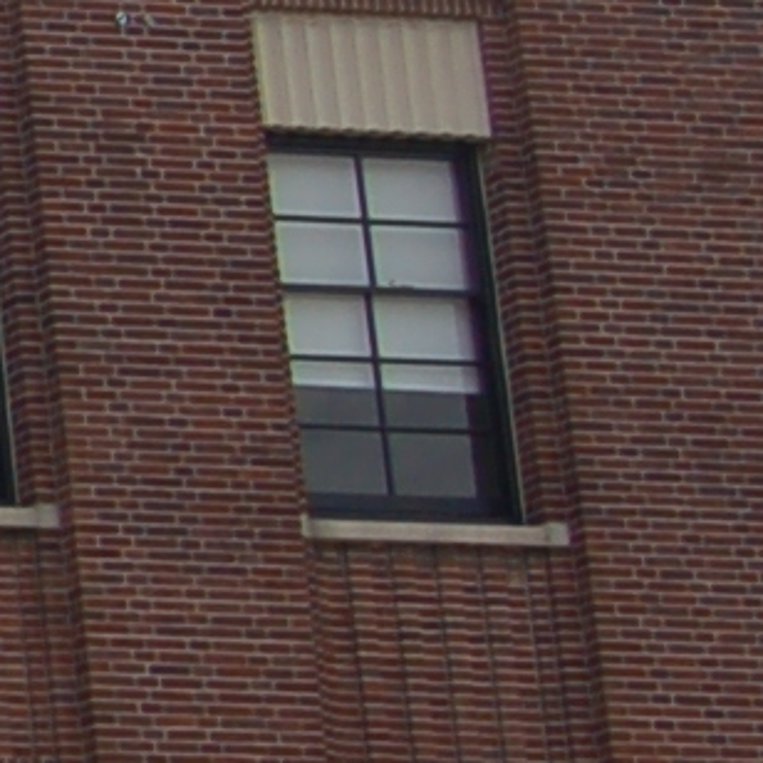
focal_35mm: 224
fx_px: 5586
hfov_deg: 6.2
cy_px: -57
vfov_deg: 7.8
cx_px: -2460
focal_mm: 18
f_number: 7.1
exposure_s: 1/500
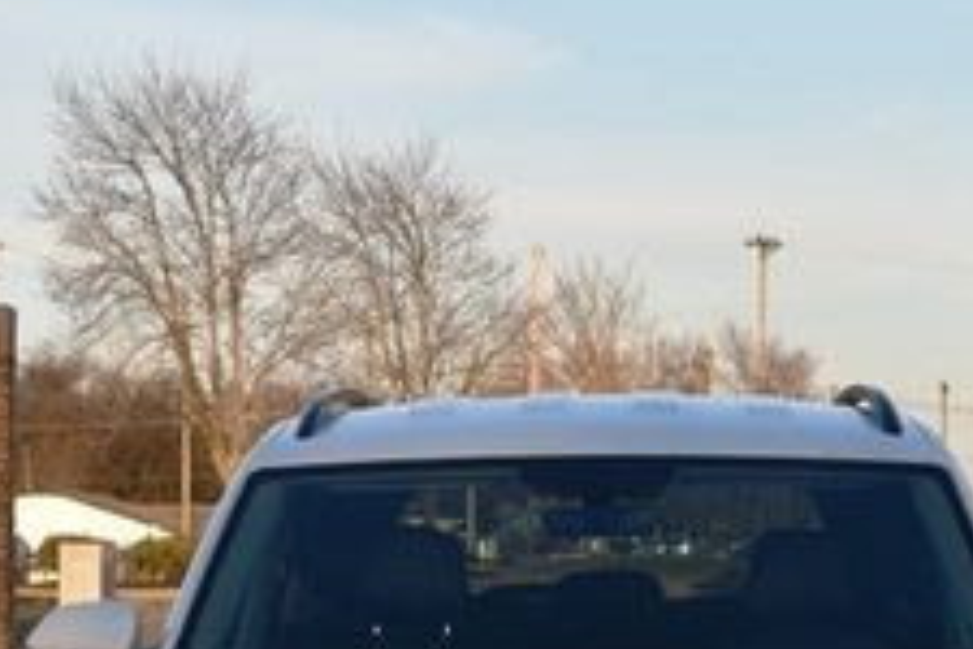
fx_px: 5540
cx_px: 666
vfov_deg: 6.7
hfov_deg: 10.0
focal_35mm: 205
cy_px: 543
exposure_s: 1/250
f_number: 8
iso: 160
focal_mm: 48
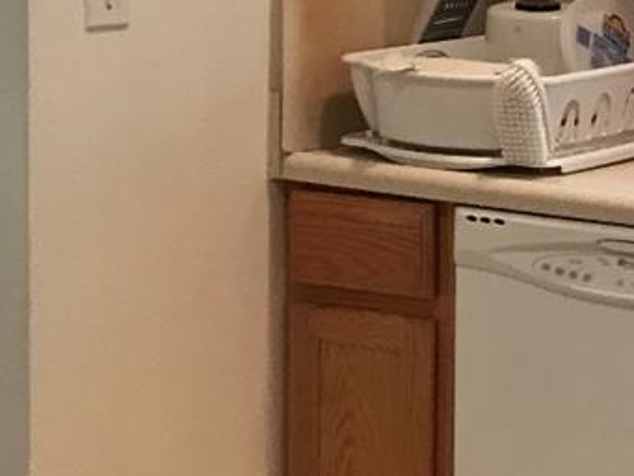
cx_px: 1316
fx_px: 2254
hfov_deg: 13.4
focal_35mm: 123
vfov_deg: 12.0
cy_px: 104
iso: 40
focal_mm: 3.99
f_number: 1.8
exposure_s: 1/30
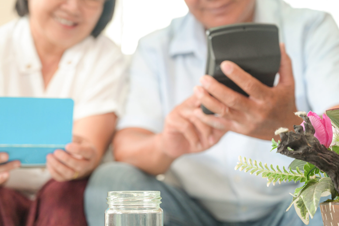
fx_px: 743
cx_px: 153
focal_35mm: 79
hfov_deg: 25.7
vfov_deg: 17.2
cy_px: 136
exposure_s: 1/40
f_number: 4
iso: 1000
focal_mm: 60
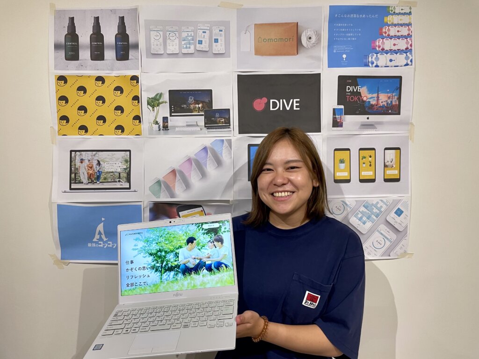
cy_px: 180
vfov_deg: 53.1
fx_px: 360
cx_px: 240
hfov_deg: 67.3
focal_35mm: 26
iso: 80
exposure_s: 1/60
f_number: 1.6
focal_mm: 4.2
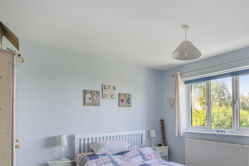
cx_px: 169
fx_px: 159
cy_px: 117
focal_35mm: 23
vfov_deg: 53.5
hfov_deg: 73.5
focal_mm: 16
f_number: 7.1
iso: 400
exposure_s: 1/125
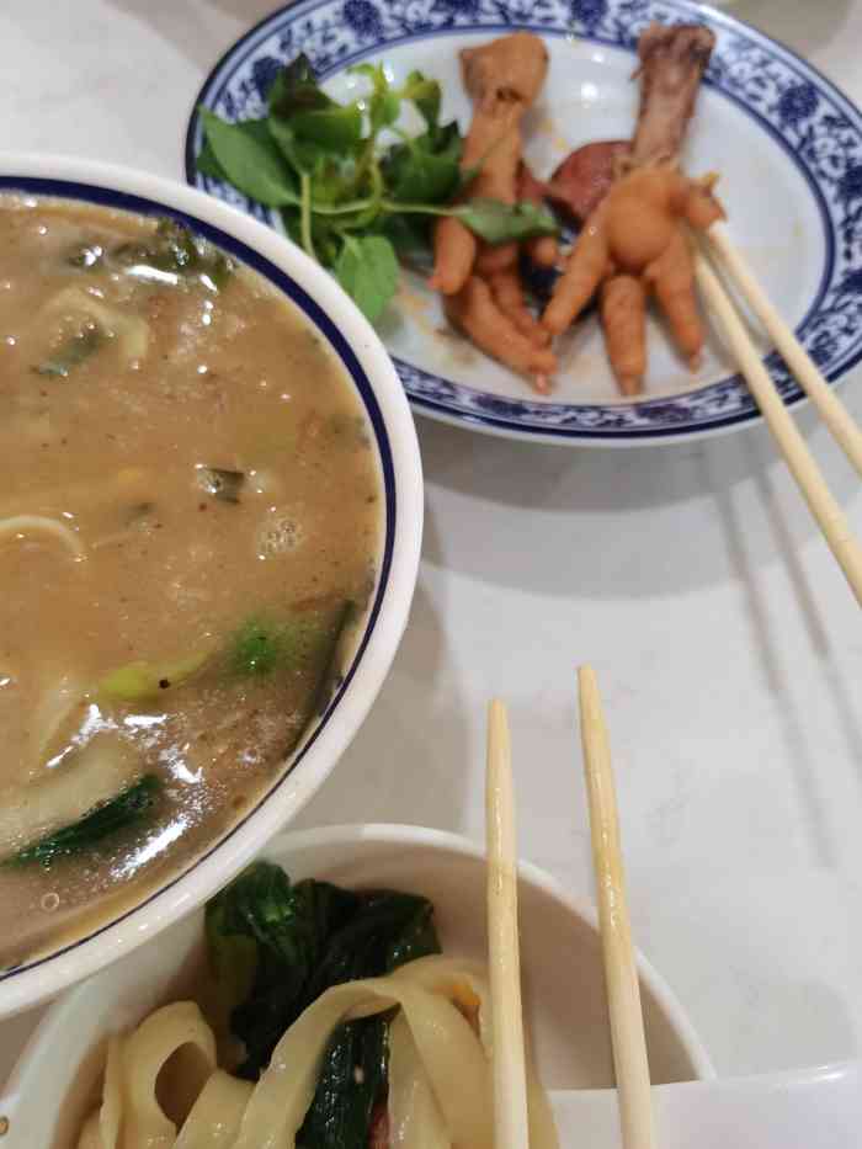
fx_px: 896
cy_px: 574
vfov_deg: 65.3
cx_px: 431
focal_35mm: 27
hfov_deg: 51.4
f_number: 1.9
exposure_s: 1/50
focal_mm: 4.94
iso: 320
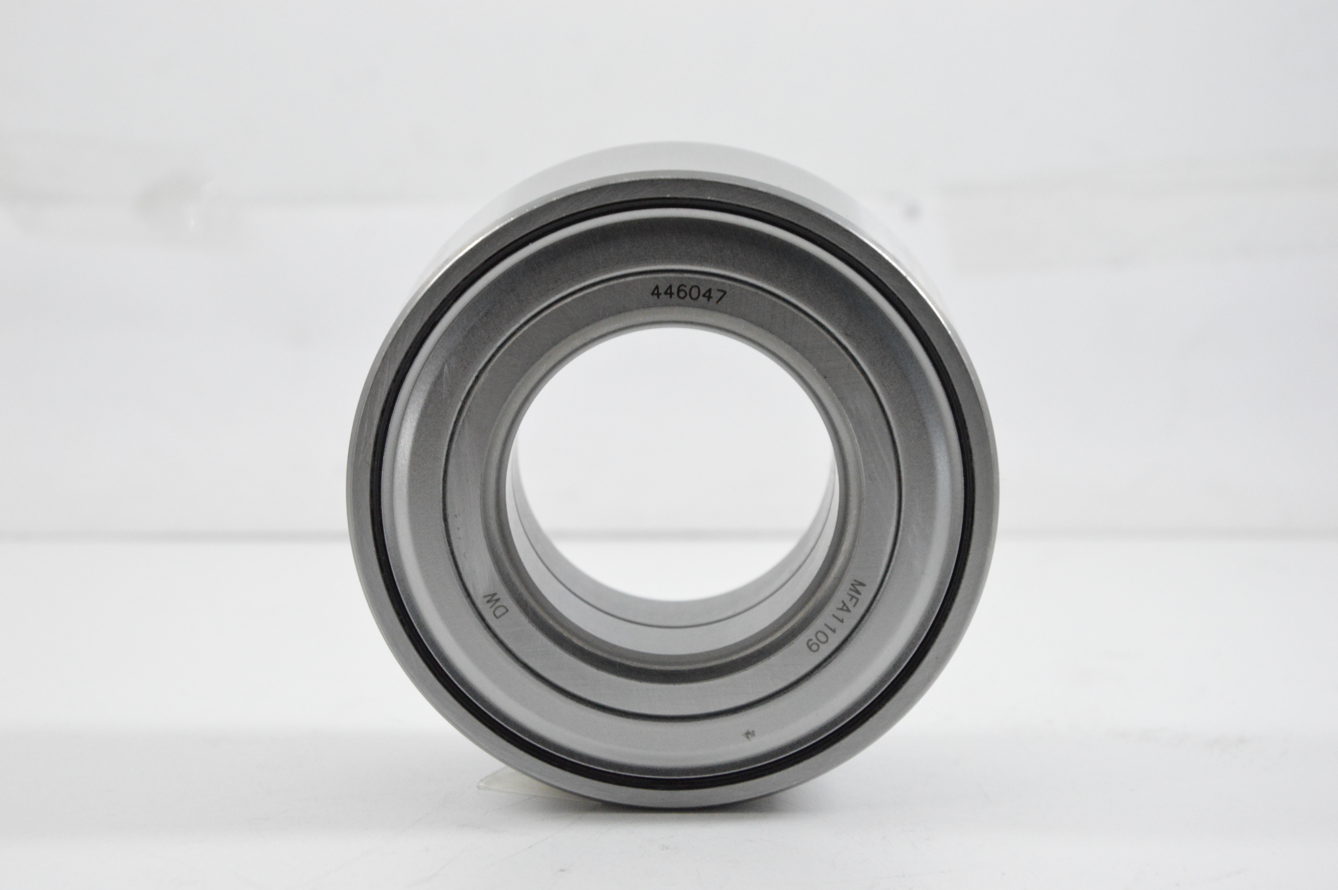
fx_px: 3899
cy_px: 445
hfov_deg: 19.5
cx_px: 669
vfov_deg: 13.0
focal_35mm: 105
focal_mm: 70
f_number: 8
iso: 3200
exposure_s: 1/100
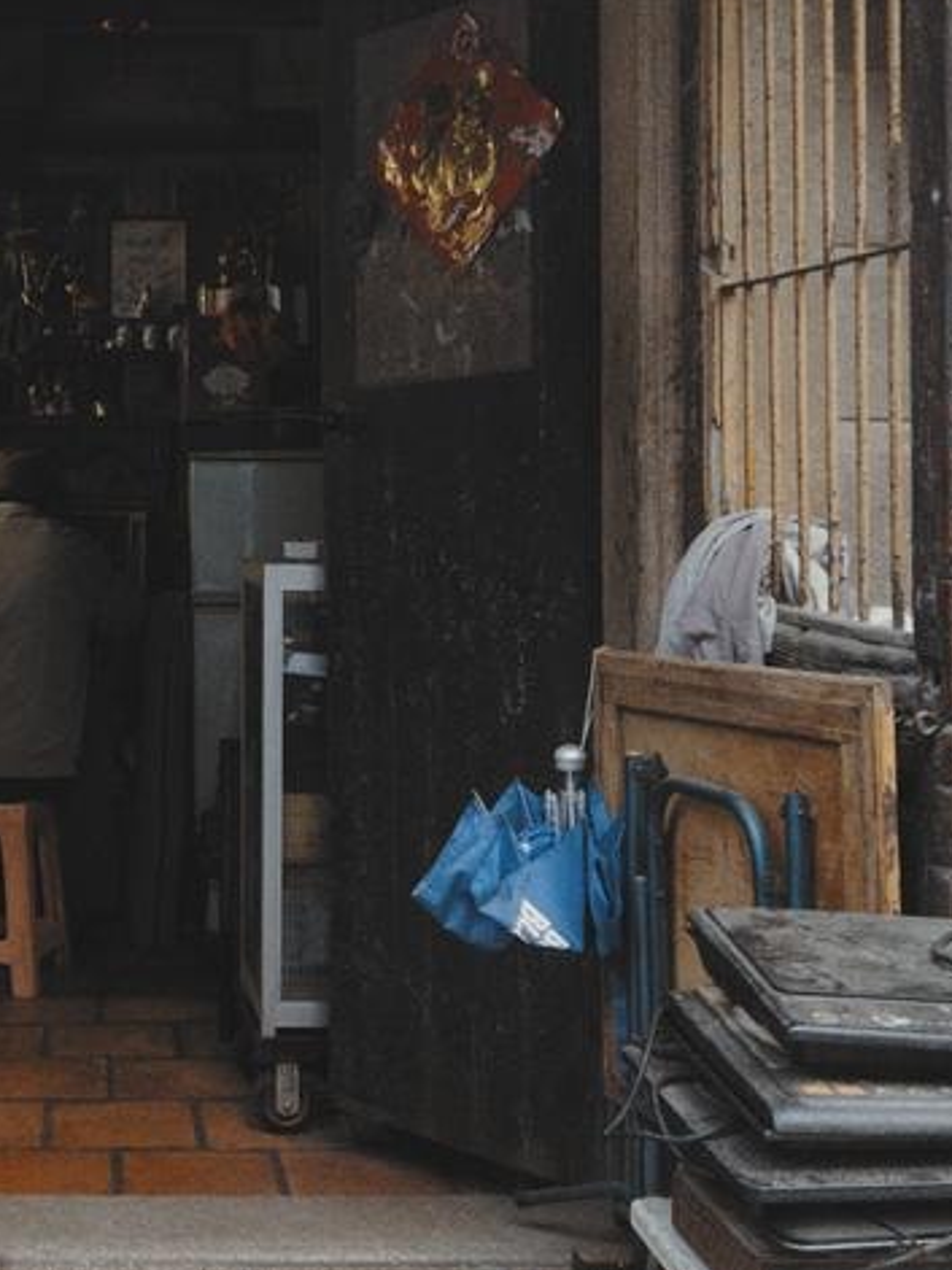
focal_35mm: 58
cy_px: 390
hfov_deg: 24.5
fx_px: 2128
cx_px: 108
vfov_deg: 32.9
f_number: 1.8
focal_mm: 3.95
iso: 284
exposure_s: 1/50
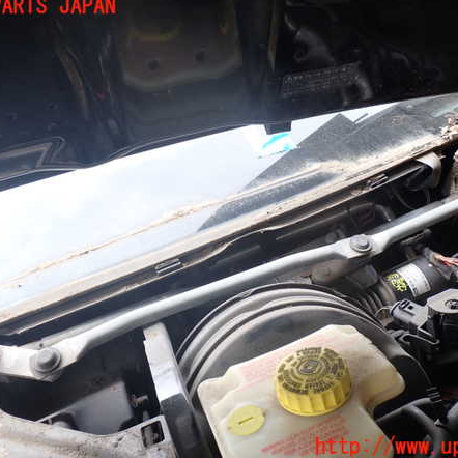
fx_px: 539
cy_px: 227
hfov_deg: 46.0
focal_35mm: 36
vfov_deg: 46.0
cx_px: 238
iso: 100
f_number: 3.2
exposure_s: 1/80
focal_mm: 5.4
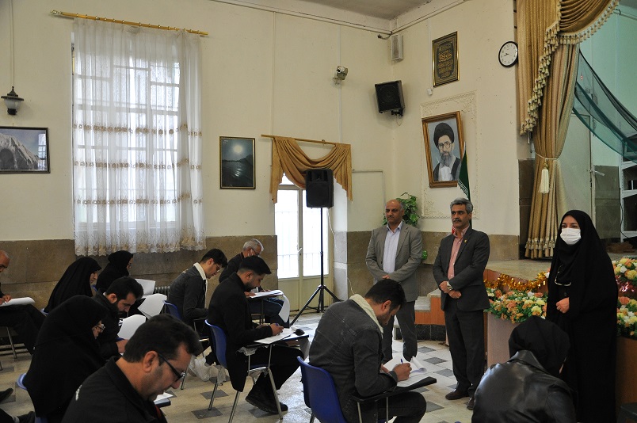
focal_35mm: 32
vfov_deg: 41.6
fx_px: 557
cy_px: 212
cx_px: 318
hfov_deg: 59.6
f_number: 5
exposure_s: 1/100
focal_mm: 21
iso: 800
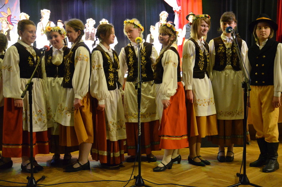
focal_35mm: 42
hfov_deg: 46.5
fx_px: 328
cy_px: 94
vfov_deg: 31.7
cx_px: 141
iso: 4000
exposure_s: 1/30
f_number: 3.2
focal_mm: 28
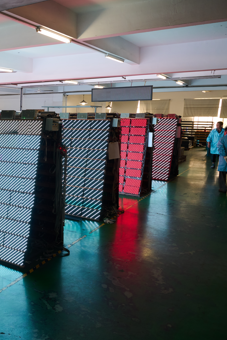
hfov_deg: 31.3
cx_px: -31
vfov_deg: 51.9
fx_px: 350
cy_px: 169
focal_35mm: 37
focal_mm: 24
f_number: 5.6
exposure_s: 1/80
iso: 640
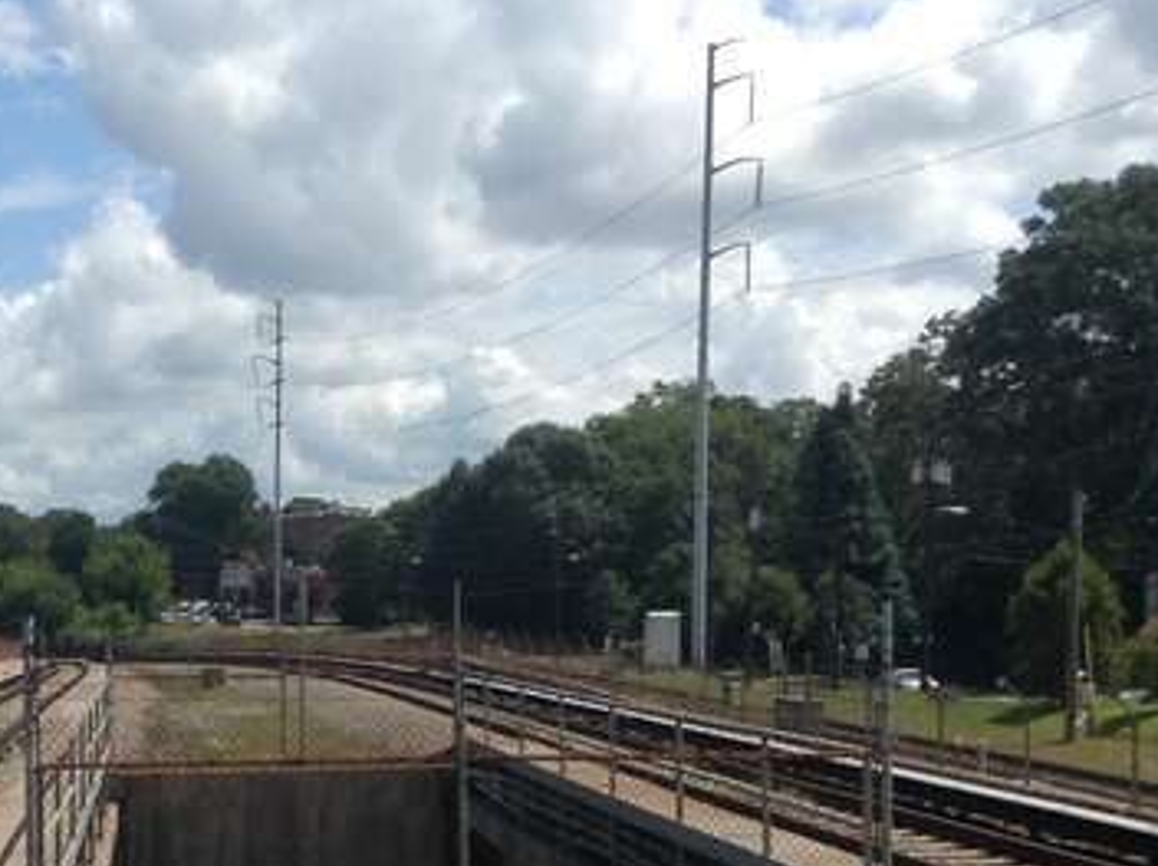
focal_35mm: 75
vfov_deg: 19.4
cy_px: 711
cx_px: 135
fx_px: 2506
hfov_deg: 25.3
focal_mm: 3.3
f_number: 2.4
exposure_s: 1/1524
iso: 25
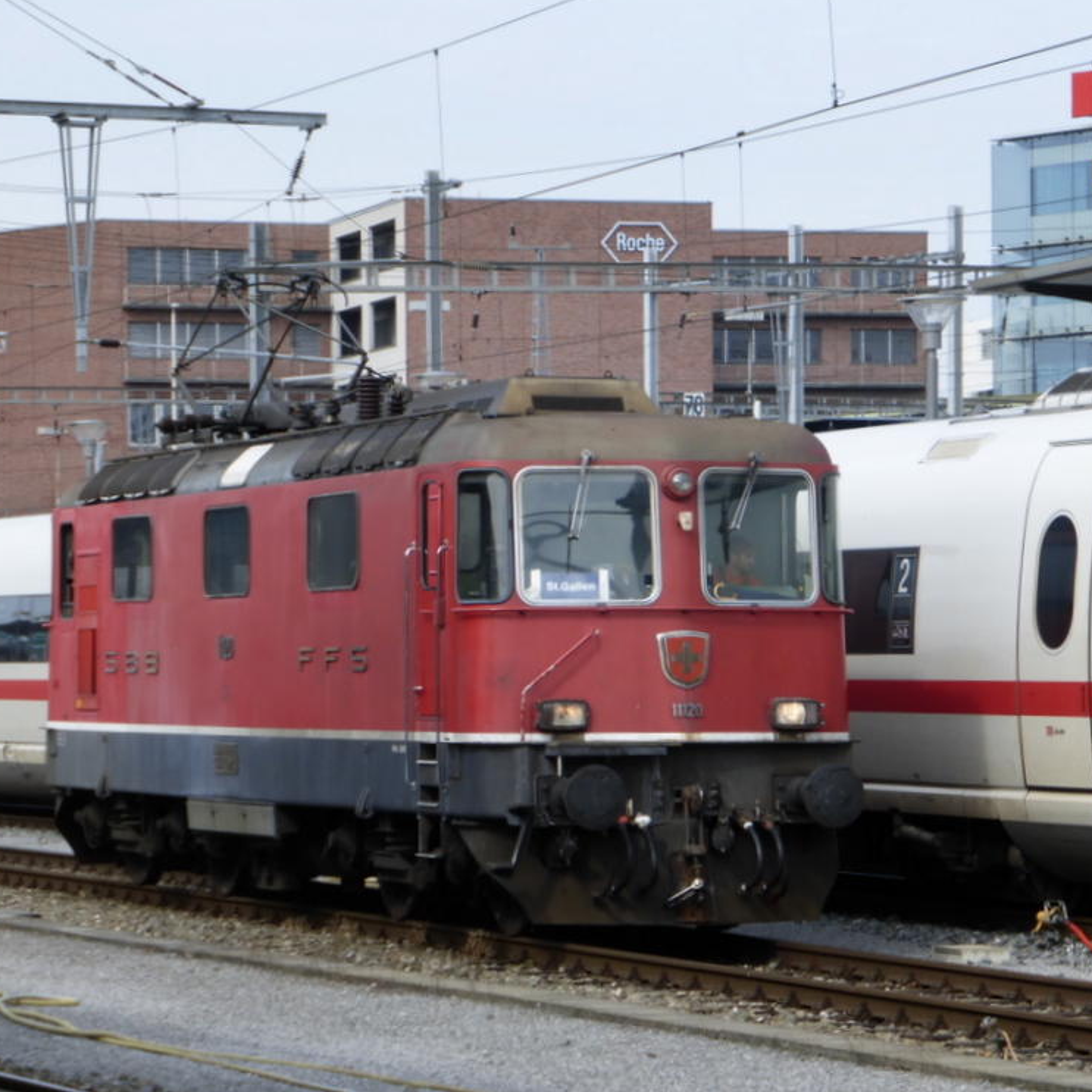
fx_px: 5389
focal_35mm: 151
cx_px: 597
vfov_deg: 11.6
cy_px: 542
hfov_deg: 11.6
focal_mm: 20.6
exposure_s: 1/320
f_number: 5.3
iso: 100
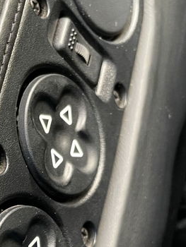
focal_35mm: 76
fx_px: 544
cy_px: 264
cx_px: 17
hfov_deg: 19.1
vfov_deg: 24.1
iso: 160
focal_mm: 4.2
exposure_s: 1/60
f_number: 1.6
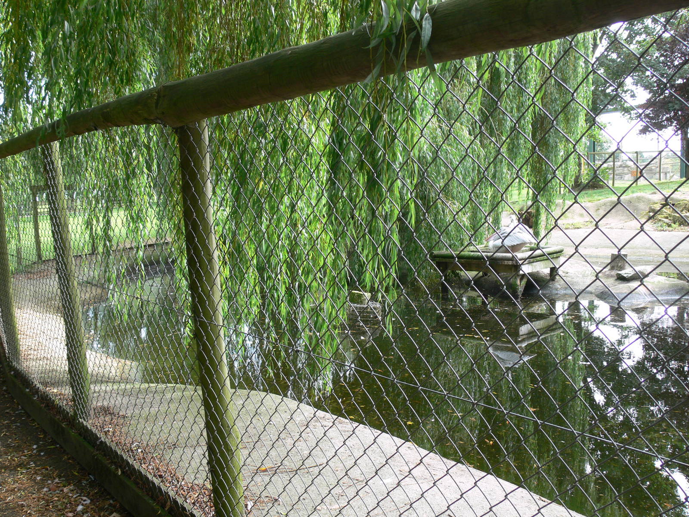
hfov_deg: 52.6
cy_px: 258
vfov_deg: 40.7
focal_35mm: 35
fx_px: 697
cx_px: 344
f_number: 4
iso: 80
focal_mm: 7.4
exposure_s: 1/50
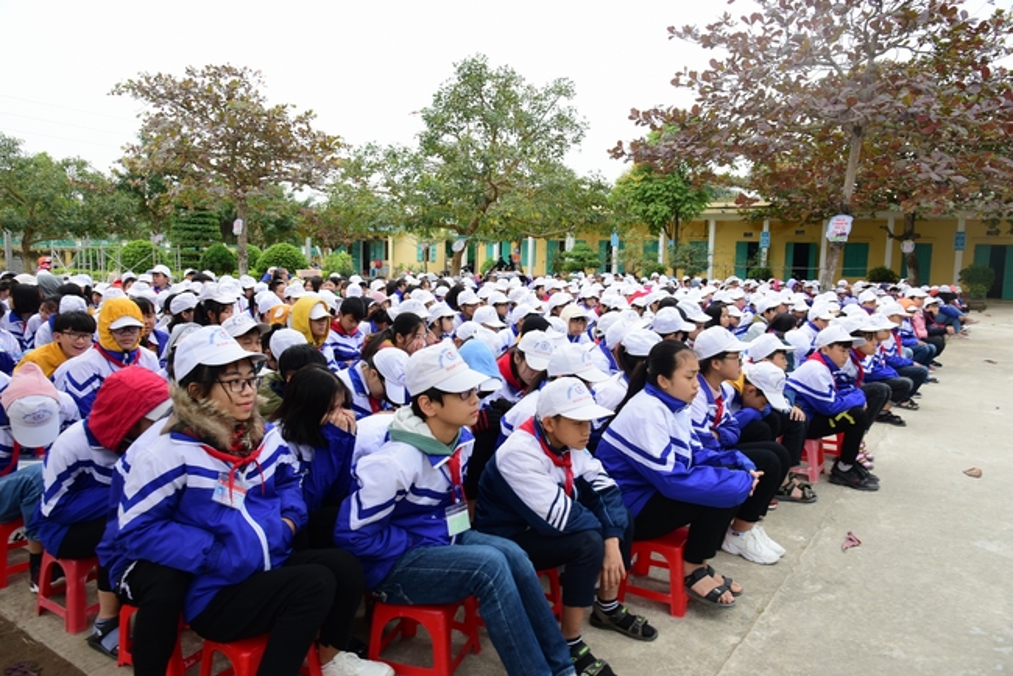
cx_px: 506
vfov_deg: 53.2
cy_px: 338
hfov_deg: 73.7
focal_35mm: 24
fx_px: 676
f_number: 6.3
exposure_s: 1/100
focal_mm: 24
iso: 320
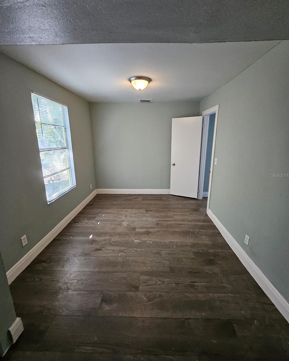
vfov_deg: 100.7
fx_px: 150
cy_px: 175
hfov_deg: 88.0
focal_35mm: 14
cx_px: 144
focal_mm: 1.7
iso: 250
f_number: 2.2
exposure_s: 1/60
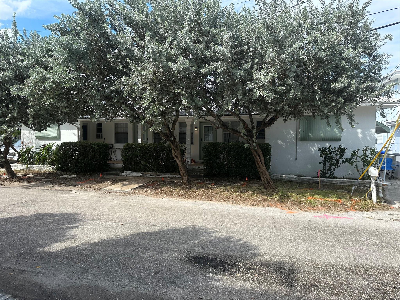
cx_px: 200
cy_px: 150
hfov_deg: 71.6
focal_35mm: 24
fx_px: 277
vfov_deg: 56.8
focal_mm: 6.86
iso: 80
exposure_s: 1/1949
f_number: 1.78
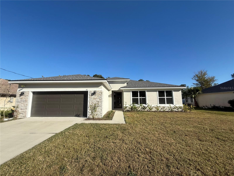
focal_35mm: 14
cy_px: 88
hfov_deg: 102.1
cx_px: 117
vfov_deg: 85.7
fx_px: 95
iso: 50
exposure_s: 1/2506
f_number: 2.2
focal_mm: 2.22
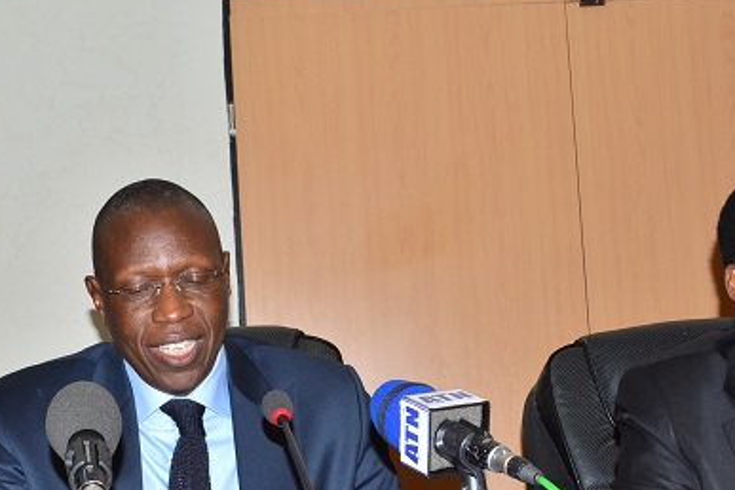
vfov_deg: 17.8
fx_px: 1552
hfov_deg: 26.6
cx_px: 306
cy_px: 392
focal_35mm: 76
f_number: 8
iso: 400
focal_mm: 28
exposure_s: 1/125
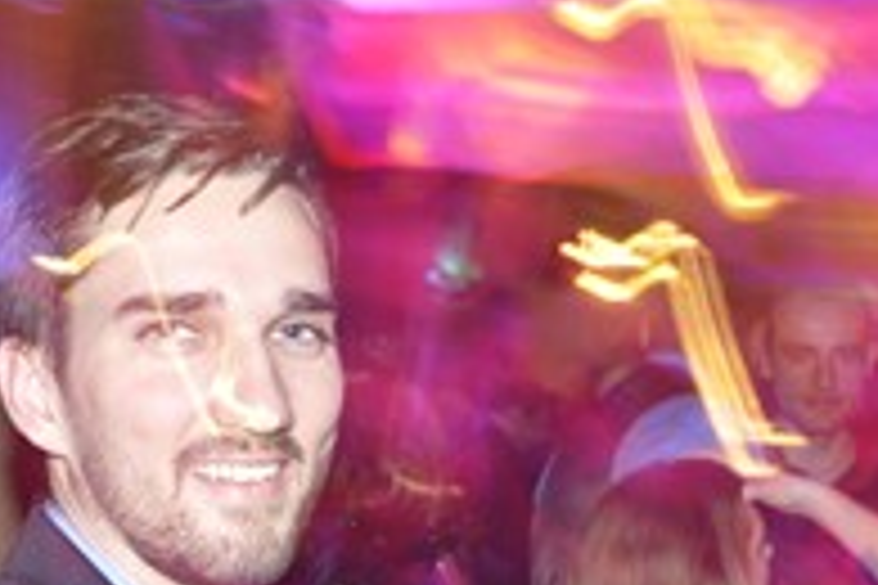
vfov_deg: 14.3
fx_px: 2268
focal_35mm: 93
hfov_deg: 21.2
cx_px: 869
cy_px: 700
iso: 400
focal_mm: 22
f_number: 5
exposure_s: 1
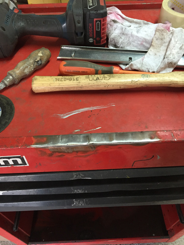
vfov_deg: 61.7
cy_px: 122
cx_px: 92
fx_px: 206
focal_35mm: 29
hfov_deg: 48.2
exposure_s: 1/33
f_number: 2.2
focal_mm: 4.15
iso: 200
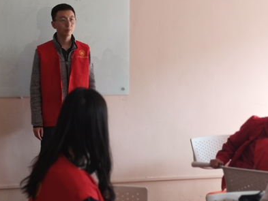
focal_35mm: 88
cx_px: 102
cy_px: 80
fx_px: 682
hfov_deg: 22.2
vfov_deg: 16.8
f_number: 0.95
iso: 80
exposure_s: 1/50
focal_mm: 3.95
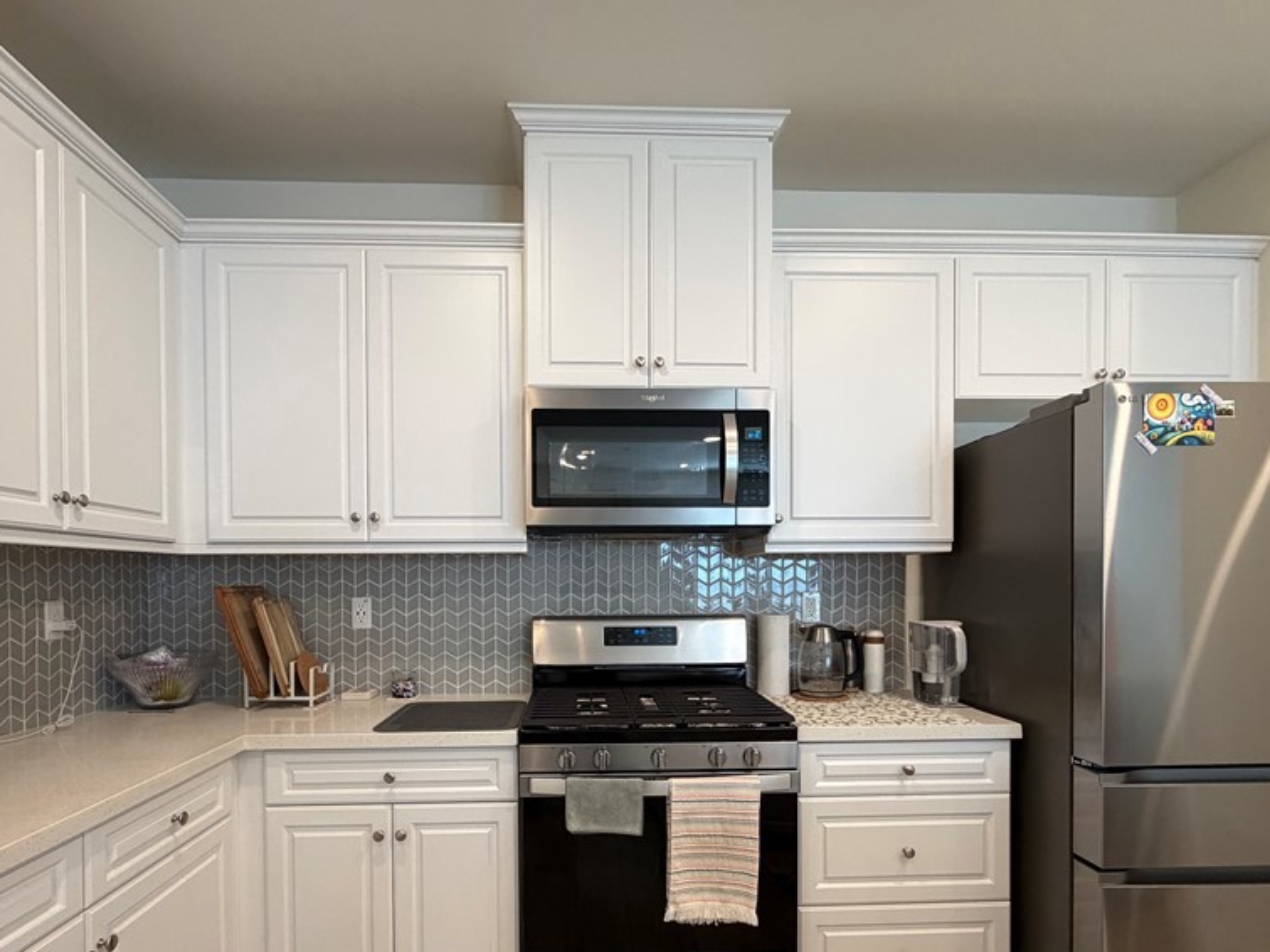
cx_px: 607
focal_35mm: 19
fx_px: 697
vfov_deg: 67.7
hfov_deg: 84.6
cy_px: 590
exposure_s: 1/120
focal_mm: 2.22
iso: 250
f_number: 2.2
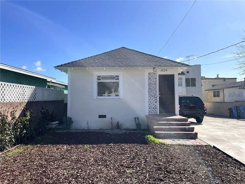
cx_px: 122
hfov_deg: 67.3
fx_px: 184
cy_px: 92
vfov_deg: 53.1
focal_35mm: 26
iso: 32
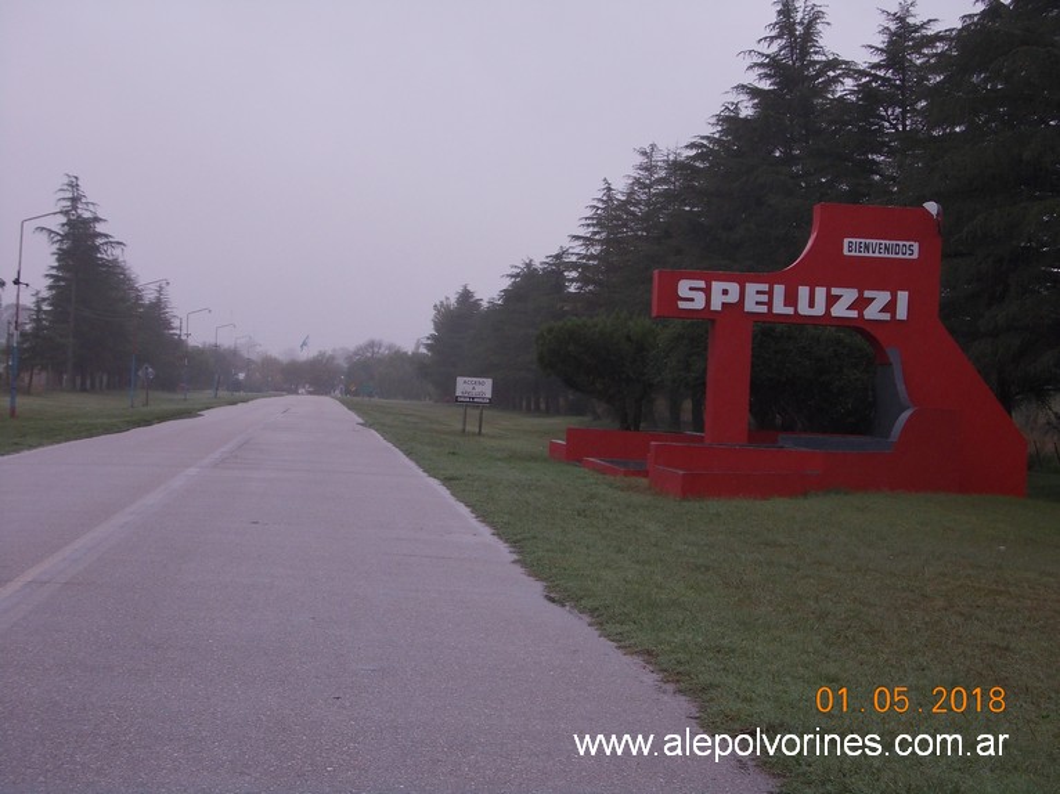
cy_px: 397
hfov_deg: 27.4
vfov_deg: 20.7
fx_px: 2173
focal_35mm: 71
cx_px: 530
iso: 80
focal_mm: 10
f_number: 4.3
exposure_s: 1/100
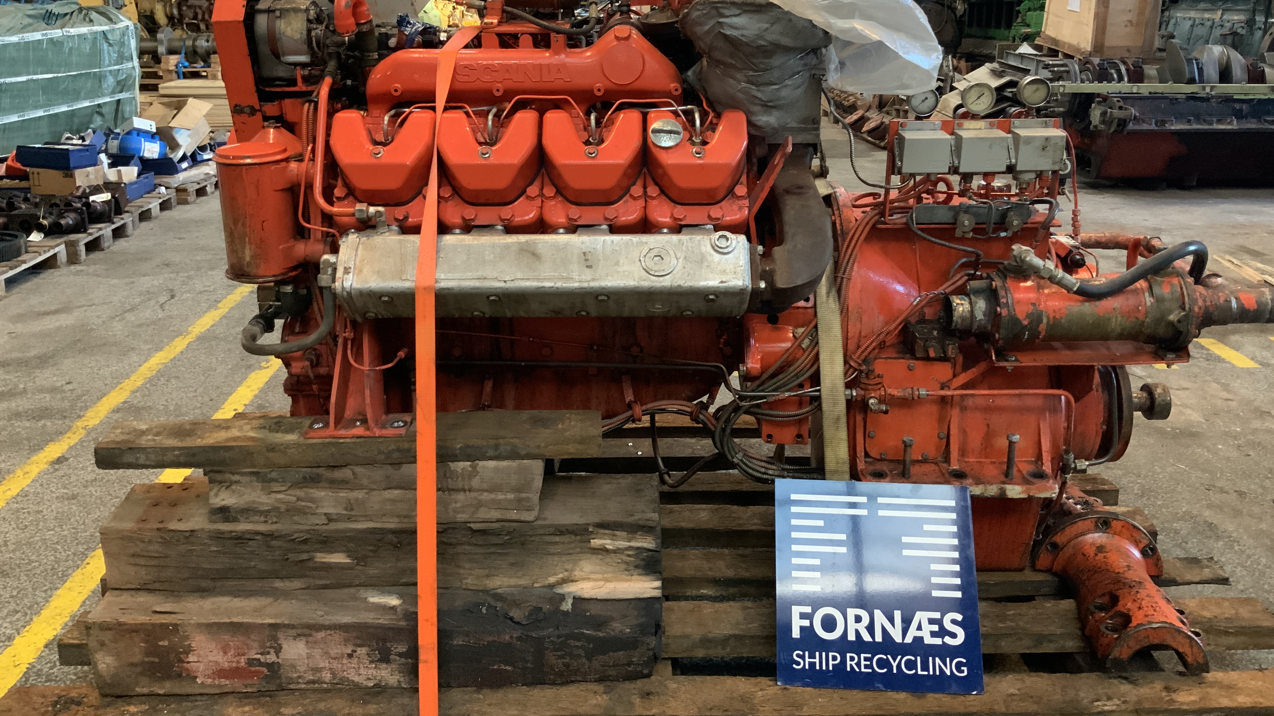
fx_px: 1081
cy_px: 238
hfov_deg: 61.0
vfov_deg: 36.3
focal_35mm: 32
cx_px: 638
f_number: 1.8
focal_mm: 3
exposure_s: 1/30
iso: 250
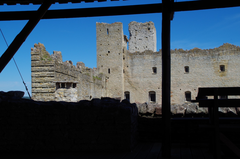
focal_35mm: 49
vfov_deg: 27.4
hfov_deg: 40.4
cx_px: 120
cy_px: 80
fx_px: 326
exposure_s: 1/160
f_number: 11
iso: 100
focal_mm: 33
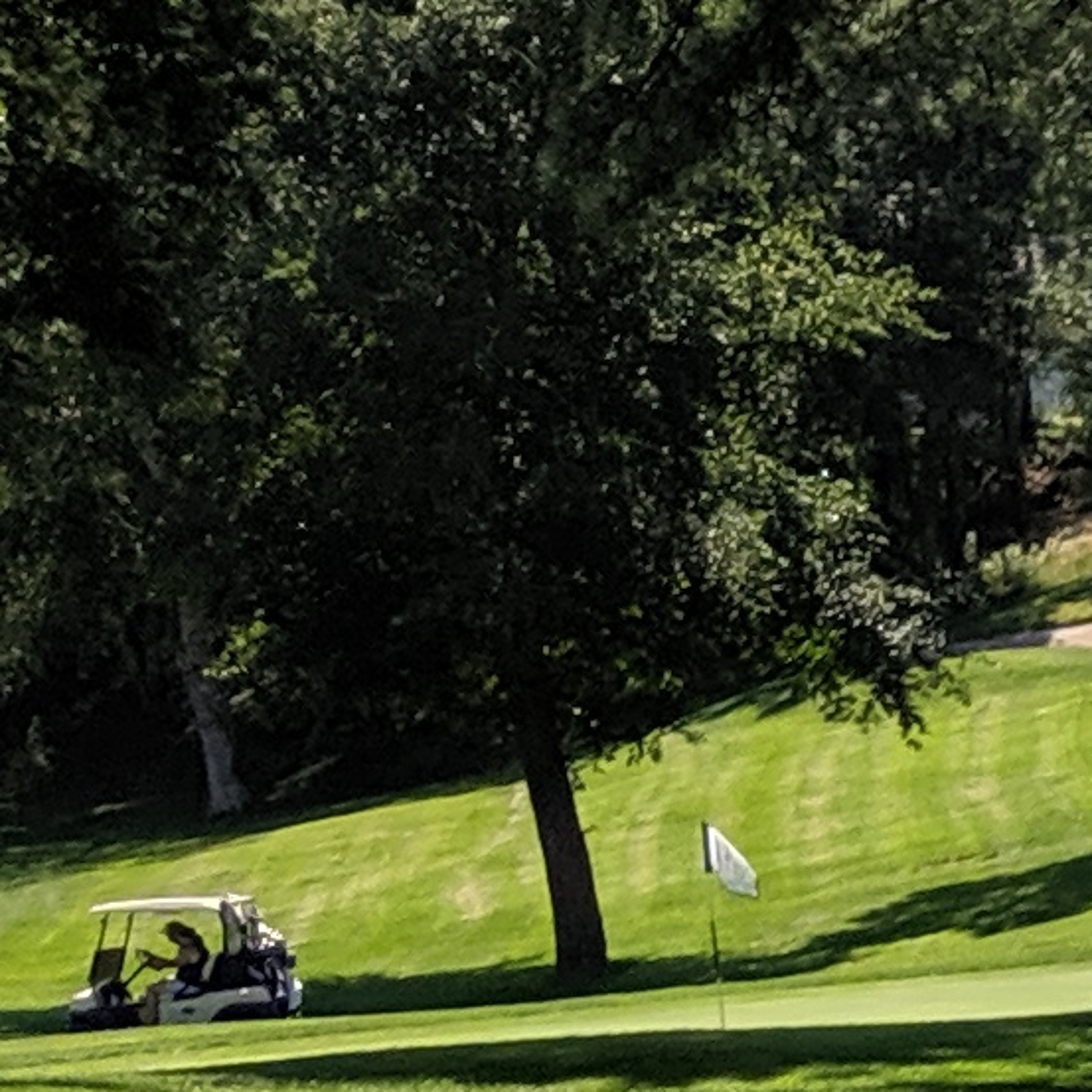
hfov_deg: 7.8
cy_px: 2101
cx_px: 3914
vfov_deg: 9.5
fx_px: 6210
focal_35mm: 174
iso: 94
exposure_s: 1/2933
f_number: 1.8
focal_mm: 4.44
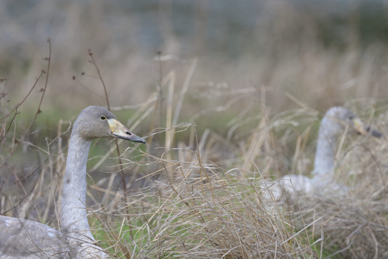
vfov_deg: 1.1
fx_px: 12932
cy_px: 130
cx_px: 194
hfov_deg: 1.7
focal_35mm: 1200
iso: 400
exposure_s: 1/640
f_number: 8
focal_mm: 800
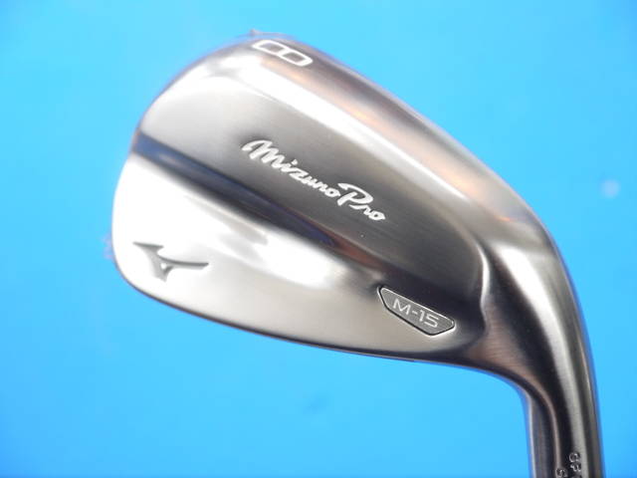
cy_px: 239
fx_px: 1546
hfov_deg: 23.3
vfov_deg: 17.6
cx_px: 318
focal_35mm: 84
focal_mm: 42
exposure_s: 1/80
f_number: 5.6
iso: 800
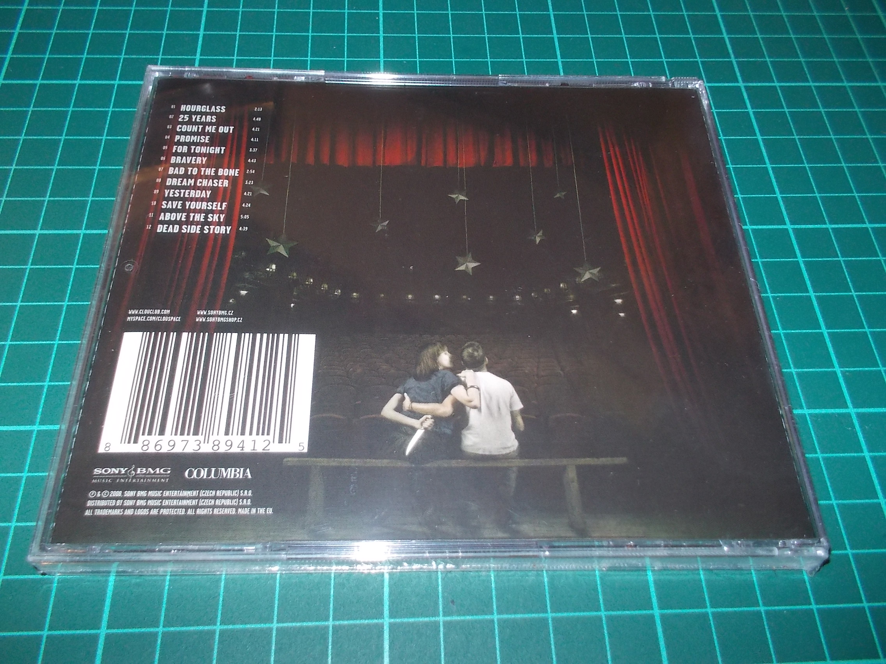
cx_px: 443
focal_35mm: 29
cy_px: 332
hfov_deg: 61.7
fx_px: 742
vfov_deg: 48.2
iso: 200
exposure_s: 1/30
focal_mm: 4.1
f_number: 3.3
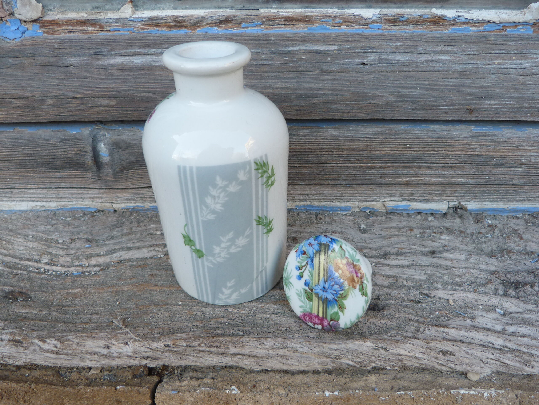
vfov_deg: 54.9
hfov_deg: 69.4
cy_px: 202
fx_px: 389
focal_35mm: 25
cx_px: 270
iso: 80
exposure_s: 1/60
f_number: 2.8
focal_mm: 4.5
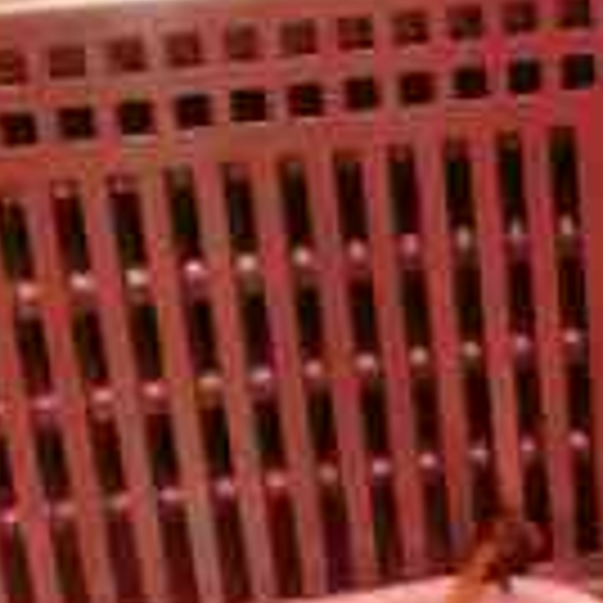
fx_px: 3153
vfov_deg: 10.4
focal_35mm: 160
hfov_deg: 10.5
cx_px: 940
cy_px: 1037
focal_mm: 3.81
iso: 64
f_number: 2.2
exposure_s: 1/100
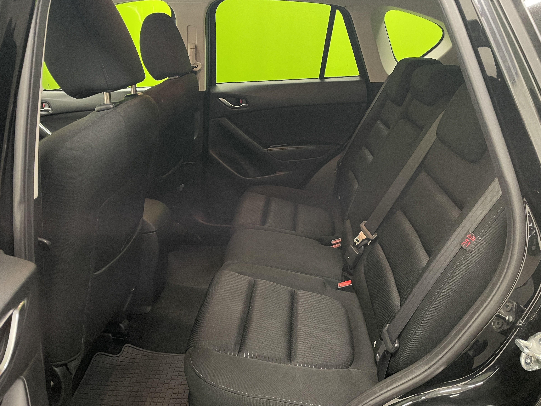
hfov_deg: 65.3
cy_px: 207
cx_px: 266
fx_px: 422
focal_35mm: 27
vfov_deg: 51.3
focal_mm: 4.2
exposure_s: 1/50
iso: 320
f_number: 1.6
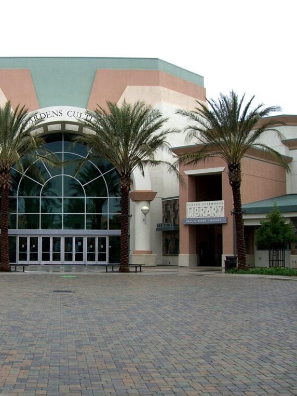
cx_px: 63
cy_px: 199
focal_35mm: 51
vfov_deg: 37.5
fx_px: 584
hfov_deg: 28.0
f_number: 2.7
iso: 50
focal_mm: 6.2
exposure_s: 1/320
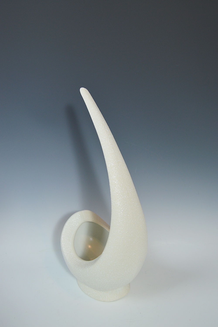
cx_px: 109
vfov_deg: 57.3
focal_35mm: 33
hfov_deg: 39.9
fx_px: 300
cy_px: 164
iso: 400
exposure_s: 1/60
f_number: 3.8
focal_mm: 22
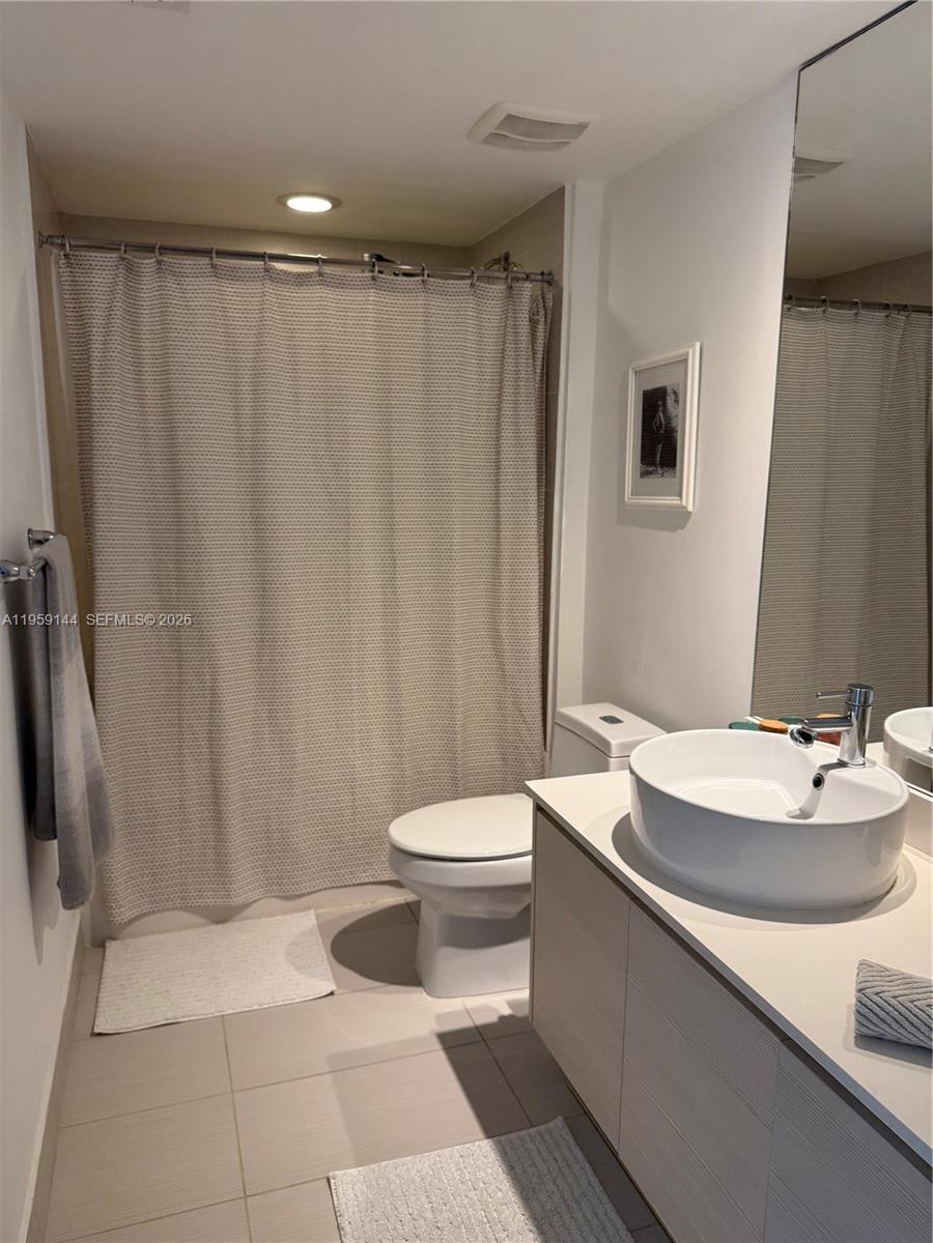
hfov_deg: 56.8
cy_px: 622
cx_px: 466
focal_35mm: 24
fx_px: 862
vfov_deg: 71.6
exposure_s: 1/120
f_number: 1.78
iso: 200
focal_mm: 6.76
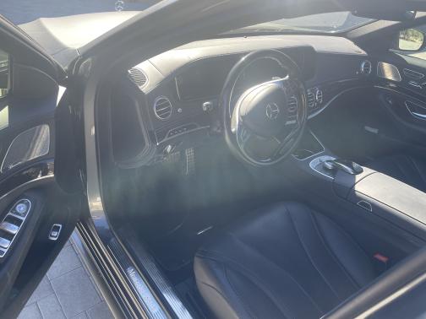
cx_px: 213
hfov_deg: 67.3
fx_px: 320
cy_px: 160
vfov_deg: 53.1
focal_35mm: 26
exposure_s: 1/274
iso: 32
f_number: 1.6
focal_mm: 4.2
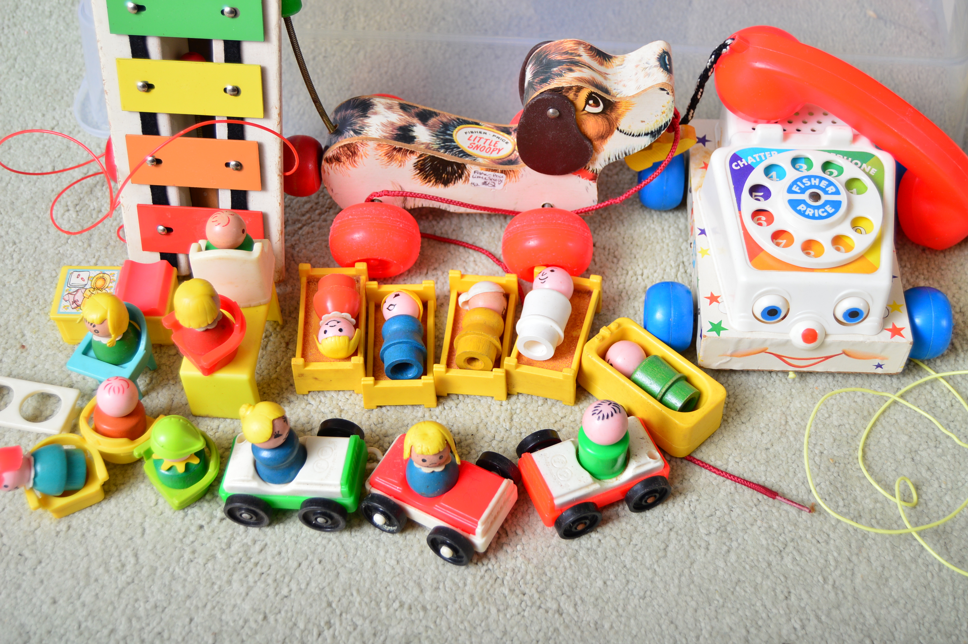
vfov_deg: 28.0
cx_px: 484
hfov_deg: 41.1
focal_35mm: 48
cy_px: 322
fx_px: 1290
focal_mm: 32
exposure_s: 1/200
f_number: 4.5
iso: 200
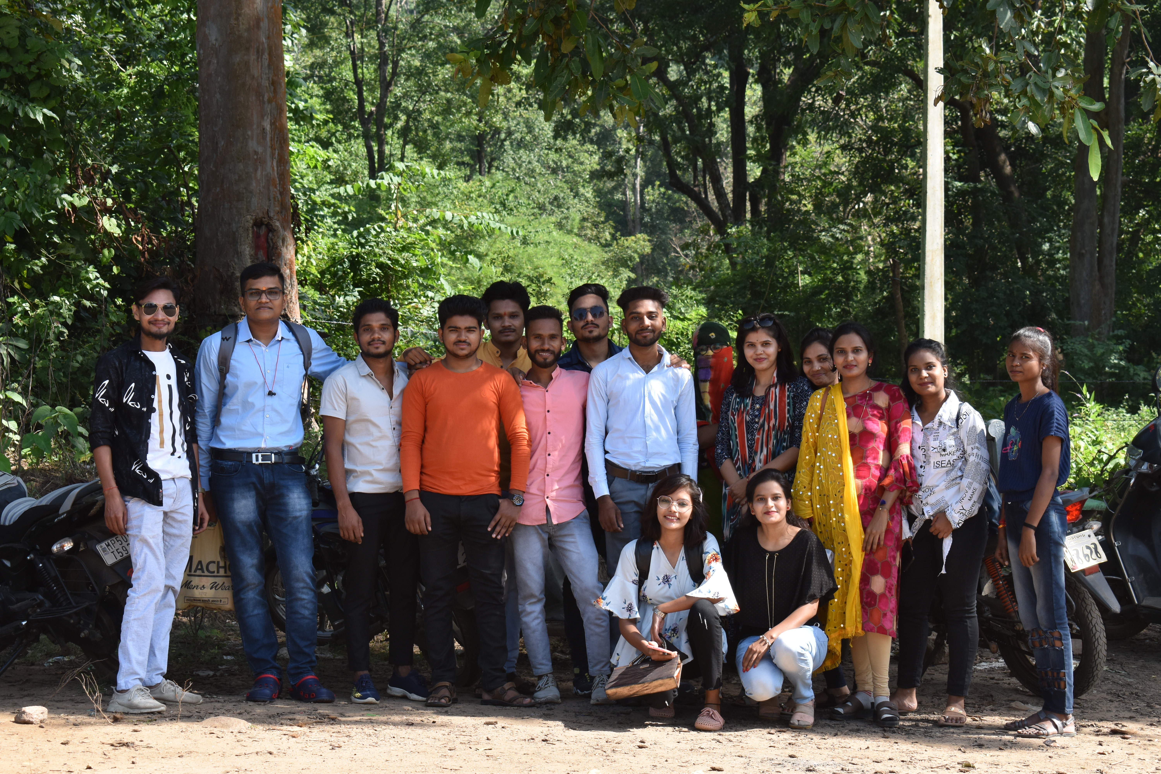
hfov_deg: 24.6
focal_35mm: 82
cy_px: 387
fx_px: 2660
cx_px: 580
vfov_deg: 16.6
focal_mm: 55
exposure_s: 1/250
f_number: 8
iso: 360
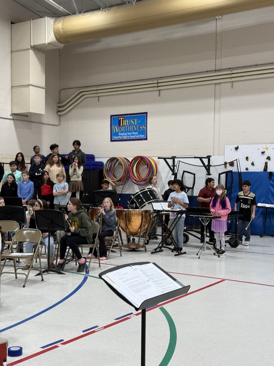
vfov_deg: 39.7
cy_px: 183
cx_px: 137
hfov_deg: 30.3
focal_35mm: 48
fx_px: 507
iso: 100
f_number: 1.78
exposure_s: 1/85
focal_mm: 6.76
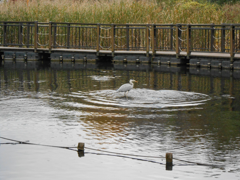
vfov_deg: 14.1
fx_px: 728
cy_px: 90
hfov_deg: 18.7
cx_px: 120
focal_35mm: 105
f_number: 5
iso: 400
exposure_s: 1/400
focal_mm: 18.7
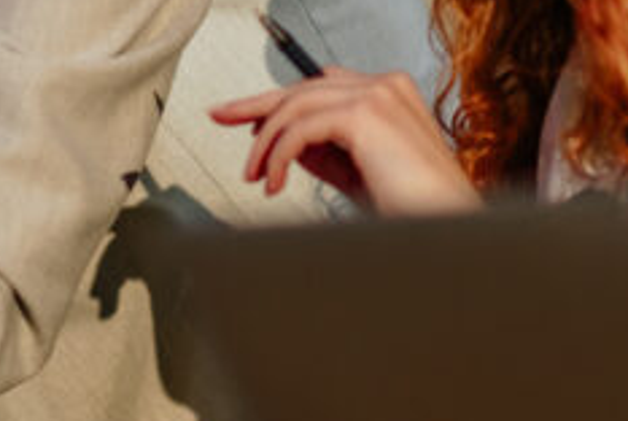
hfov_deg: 5.5
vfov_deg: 3.7
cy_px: -150
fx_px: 6515
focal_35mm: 373
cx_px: -367
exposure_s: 1/400
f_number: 1.4
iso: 320
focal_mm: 85
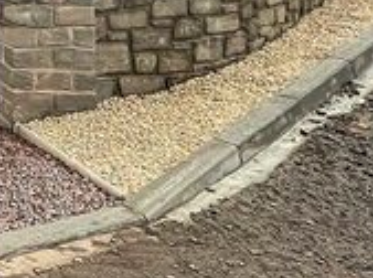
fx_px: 581
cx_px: -353
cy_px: -158
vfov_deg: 21.7
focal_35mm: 54
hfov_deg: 20.0
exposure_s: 1/1096
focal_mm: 1.57
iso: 32
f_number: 1.8
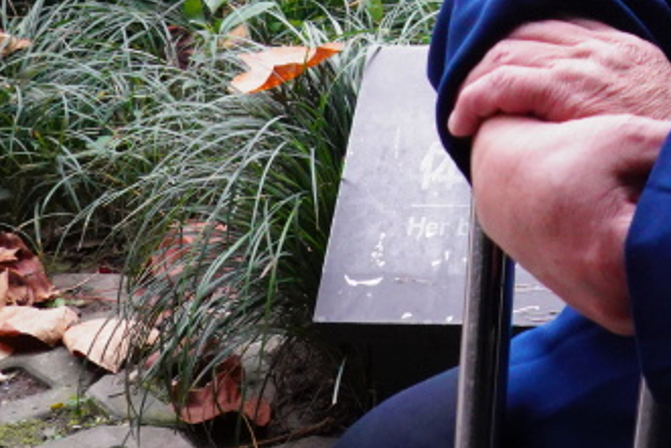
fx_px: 2499
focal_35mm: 134
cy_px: -251
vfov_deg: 9.9
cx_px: 805
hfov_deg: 14.8
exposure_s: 1/320
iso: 800
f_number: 4
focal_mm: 13.84
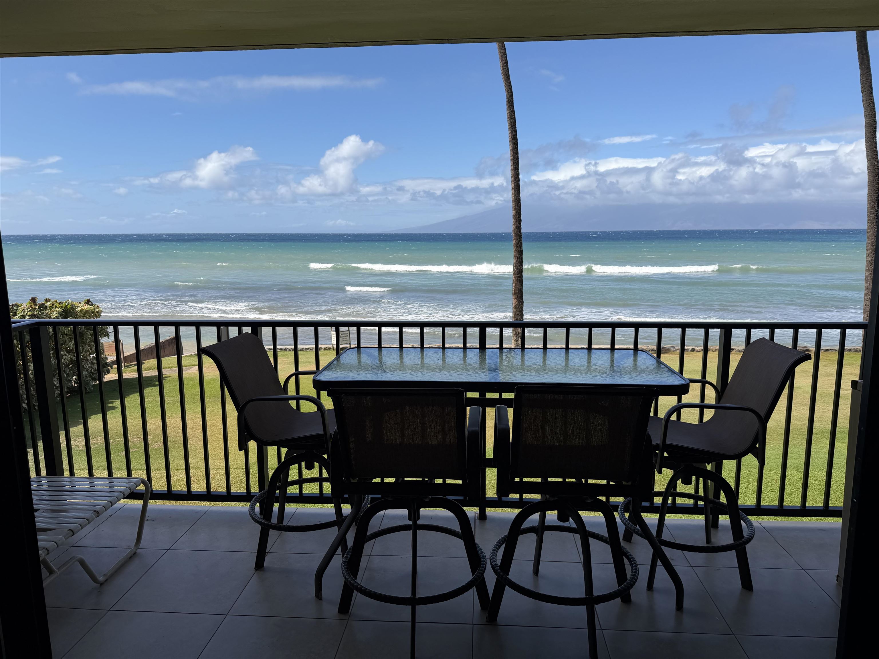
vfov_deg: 56.8
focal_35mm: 24
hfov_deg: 71.6
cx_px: 440
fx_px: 609
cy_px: 330
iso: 80
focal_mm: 6.76
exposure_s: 1/4673
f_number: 1.78
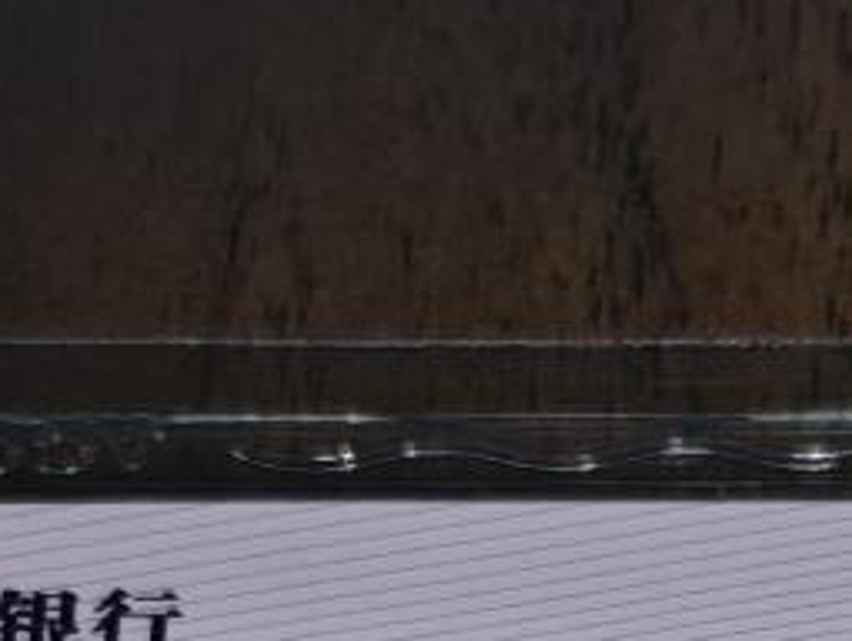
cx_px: 829
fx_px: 6753
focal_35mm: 274
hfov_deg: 7.2
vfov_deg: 5.2
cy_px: 1723
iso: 160
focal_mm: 5.85
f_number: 1.63
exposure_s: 1/100
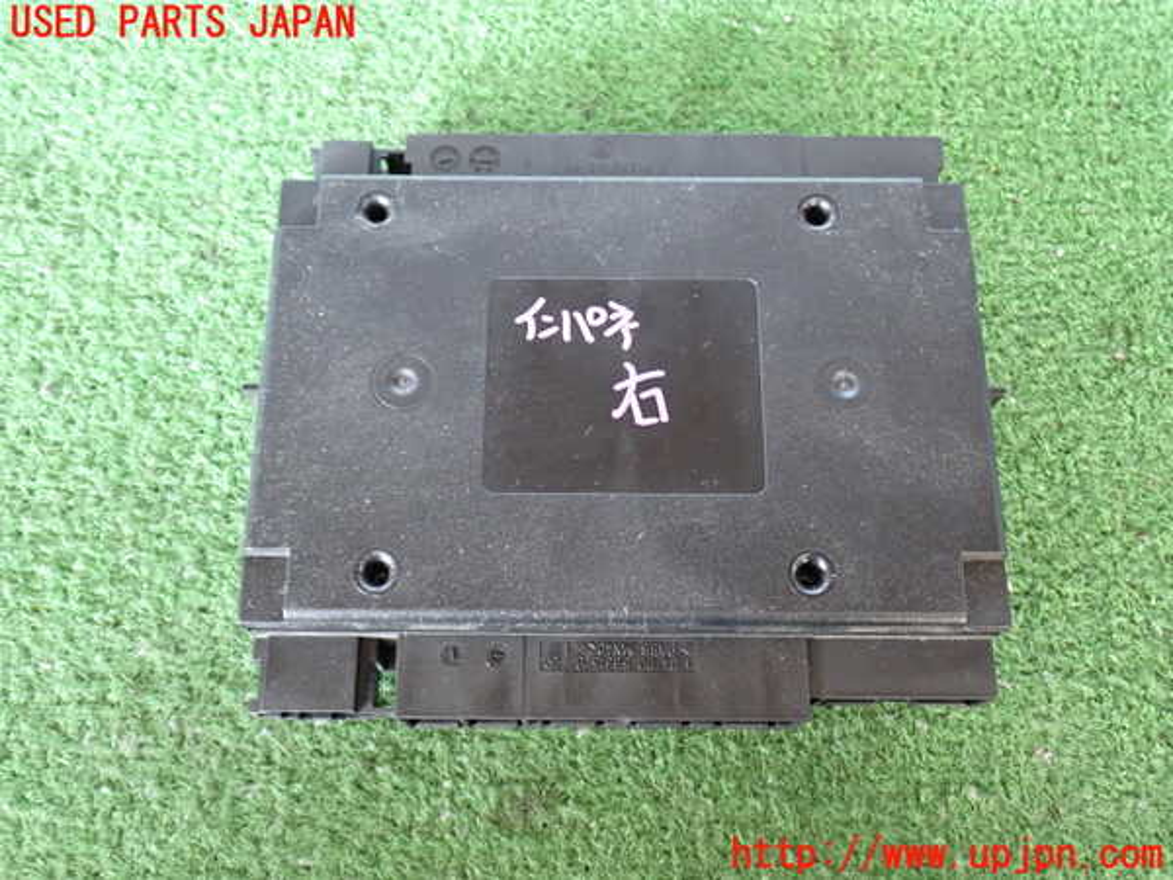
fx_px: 1220
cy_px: 440
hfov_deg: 51.4
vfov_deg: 39.7
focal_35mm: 36
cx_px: 586
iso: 640
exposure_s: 1/40
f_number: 2.5
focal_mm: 6.37
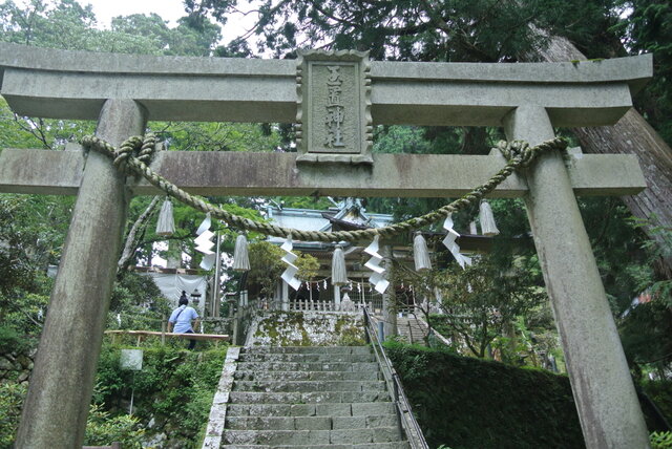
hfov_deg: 67.3
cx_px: 336
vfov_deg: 48.0
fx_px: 504
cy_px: 224
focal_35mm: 27
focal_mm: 10
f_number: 3.5
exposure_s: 1/250
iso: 200
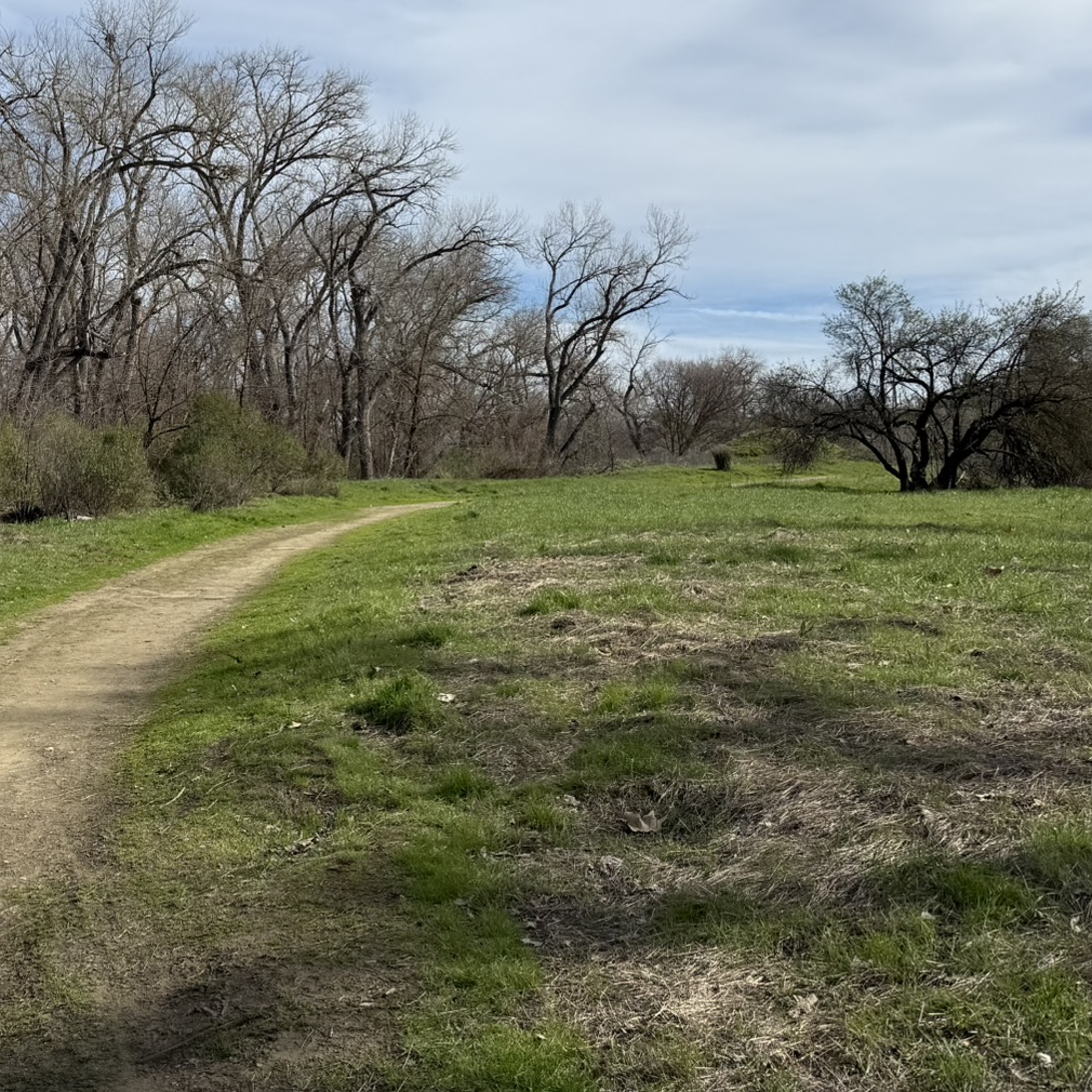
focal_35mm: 43
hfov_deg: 36.8
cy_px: 319
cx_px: 117
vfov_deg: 38.5
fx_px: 1535
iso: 80
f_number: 1.78
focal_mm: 6.76
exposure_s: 1/7353
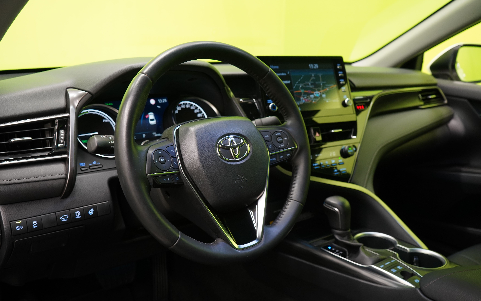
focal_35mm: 34
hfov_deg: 56.7
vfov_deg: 37.3
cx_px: 239
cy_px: 154
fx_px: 446
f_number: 5.6
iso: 1250
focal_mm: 33
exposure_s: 1/20
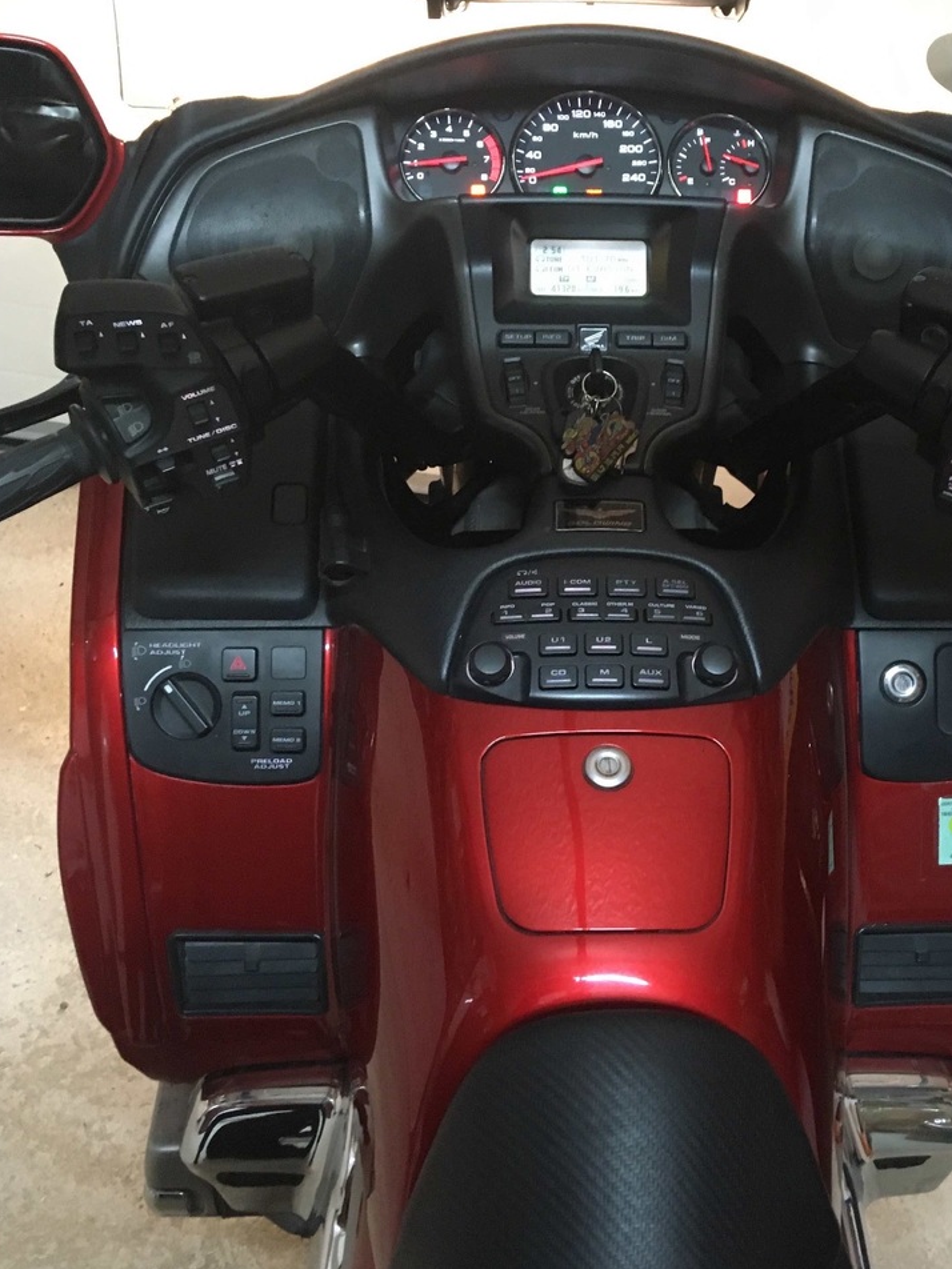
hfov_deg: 36.6
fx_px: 1430
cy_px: 592
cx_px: 593
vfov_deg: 47.8
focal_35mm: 39
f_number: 2.2
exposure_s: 1/17
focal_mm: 4.15
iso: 400
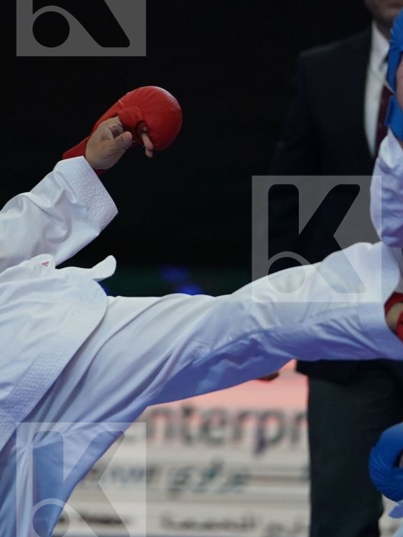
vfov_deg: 4.6
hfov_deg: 3.5
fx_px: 6673
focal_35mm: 430
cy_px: 239
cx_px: 81
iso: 2500
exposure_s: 1/1000
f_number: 2.8
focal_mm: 192
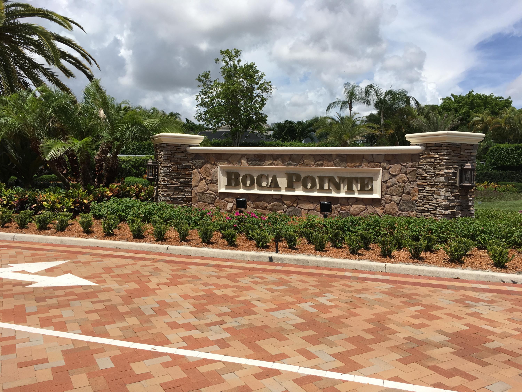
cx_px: 261
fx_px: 437
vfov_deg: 48.2
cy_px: 196
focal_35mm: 29
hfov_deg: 61.7
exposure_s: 1/1876
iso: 25
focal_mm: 4.15
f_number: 2.2
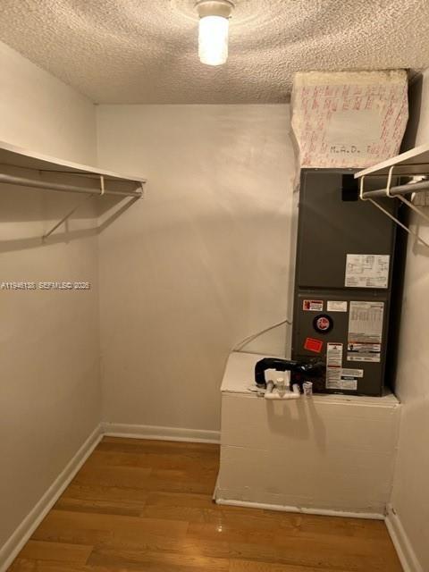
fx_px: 430
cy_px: 286
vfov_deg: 67.3
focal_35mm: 26
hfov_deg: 53.1
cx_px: 214
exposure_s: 1/60
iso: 100
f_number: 1.5
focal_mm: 5.7
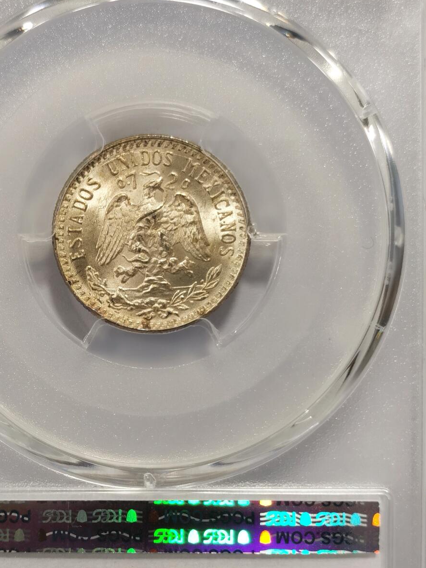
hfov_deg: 17.7
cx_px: 151
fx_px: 1362
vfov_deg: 23.5
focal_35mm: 83
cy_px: 352
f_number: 16
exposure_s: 1/100
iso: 80
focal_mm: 5.56
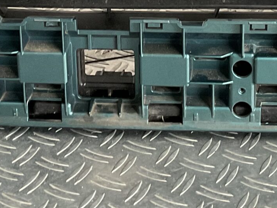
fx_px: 840
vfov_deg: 13.2
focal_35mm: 105
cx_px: 141
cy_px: -117
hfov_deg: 18.7
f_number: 1.8
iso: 80
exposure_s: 1/50
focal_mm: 3
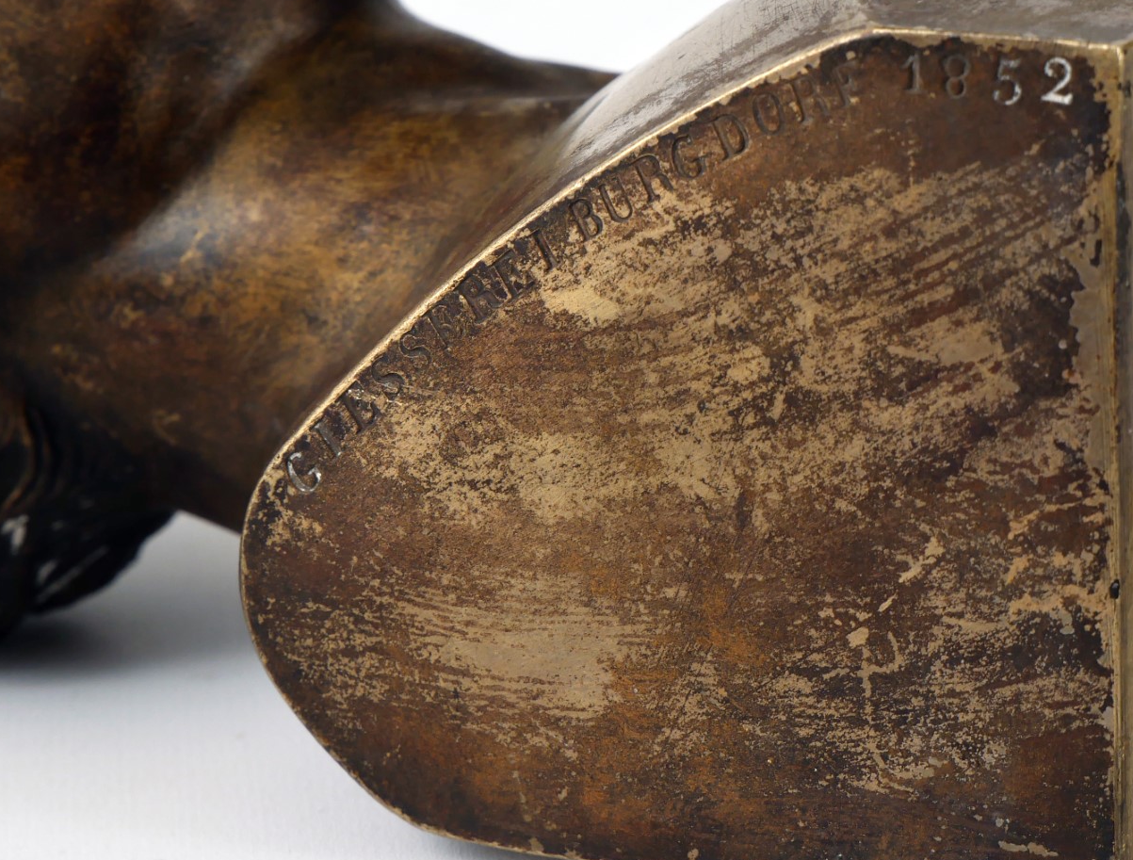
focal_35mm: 142
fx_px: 4668
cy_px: 479
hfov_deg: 13.8
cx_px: 621
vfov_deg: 10.5
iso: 200
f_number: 8
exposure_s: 1/125
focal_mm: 60
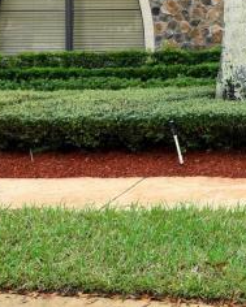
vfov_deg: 20.9
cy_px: 21
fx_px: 812
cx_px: 354
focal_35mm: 89
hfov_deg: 16.0
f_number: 8
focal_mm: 13
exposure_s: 1/25
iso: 200
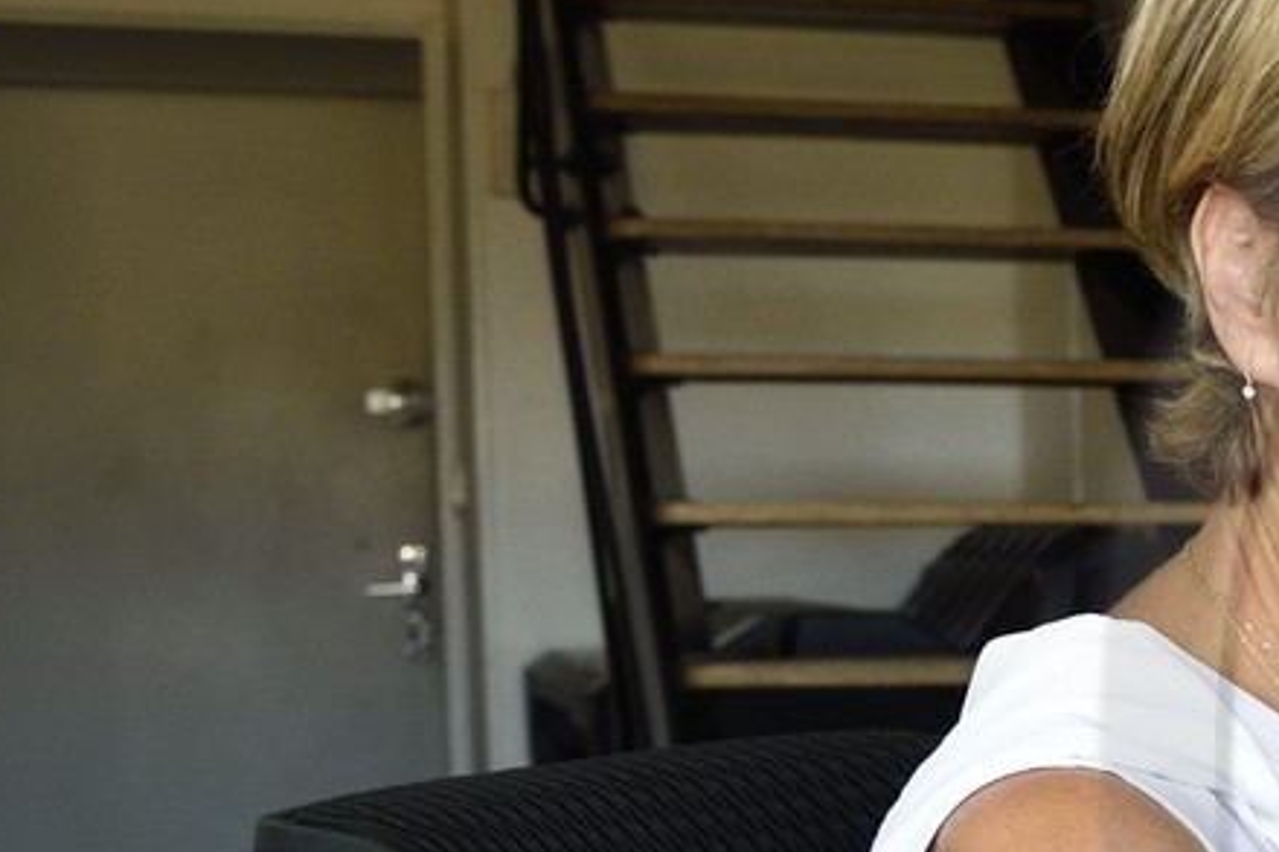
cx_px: 2285
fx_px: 3871
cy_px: 773
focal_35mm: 109
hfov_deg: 16.0
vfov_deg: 12.5
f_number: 7.1
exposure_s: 1/160
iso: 800
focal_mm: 30
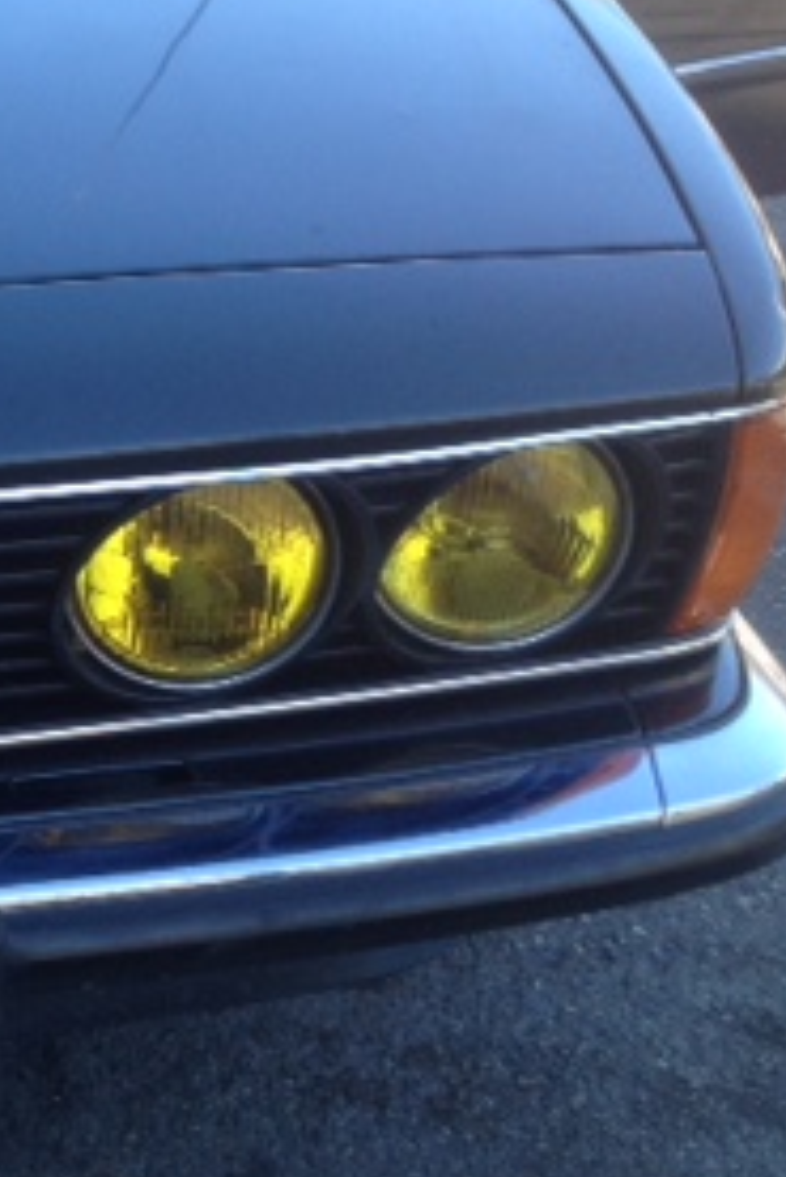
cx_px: -497
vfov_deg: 24.1
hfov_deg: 14.8
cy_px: 416
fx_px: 2747
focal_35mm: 84
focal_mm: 4.28
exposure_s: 1/192
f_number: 2.4
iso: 50
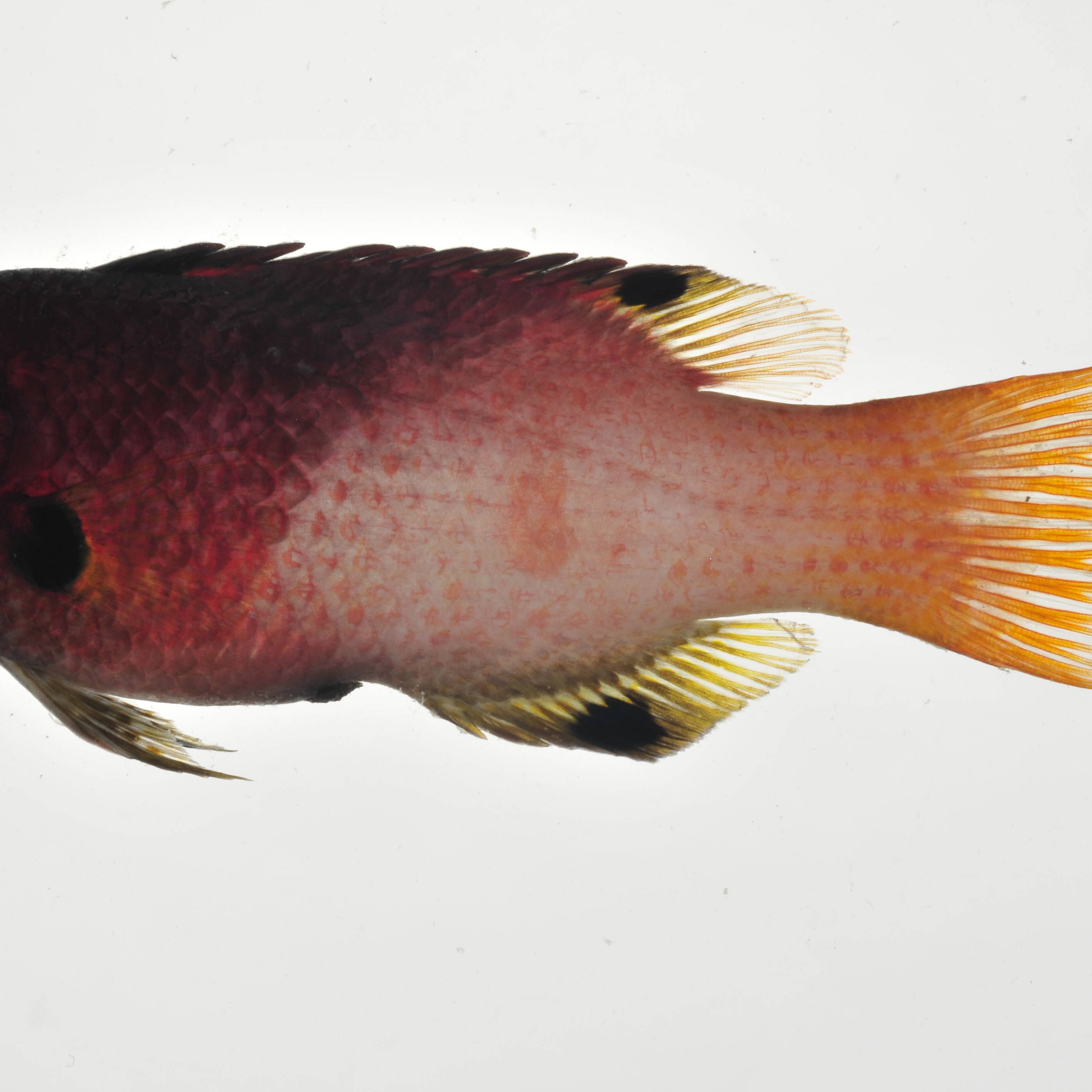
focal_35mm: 202
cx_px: 415
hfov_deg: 8.7
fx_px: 7197
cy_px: 546
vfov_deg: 8.7
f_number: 22
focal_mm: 105
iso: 200
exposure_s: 1/60
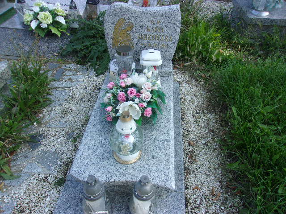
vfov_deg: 51.4
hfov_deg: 65.3
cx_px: 143
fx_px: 223
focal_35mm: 27
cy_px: 107
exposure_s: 1/240
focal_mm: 4.9
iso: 80
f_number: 3
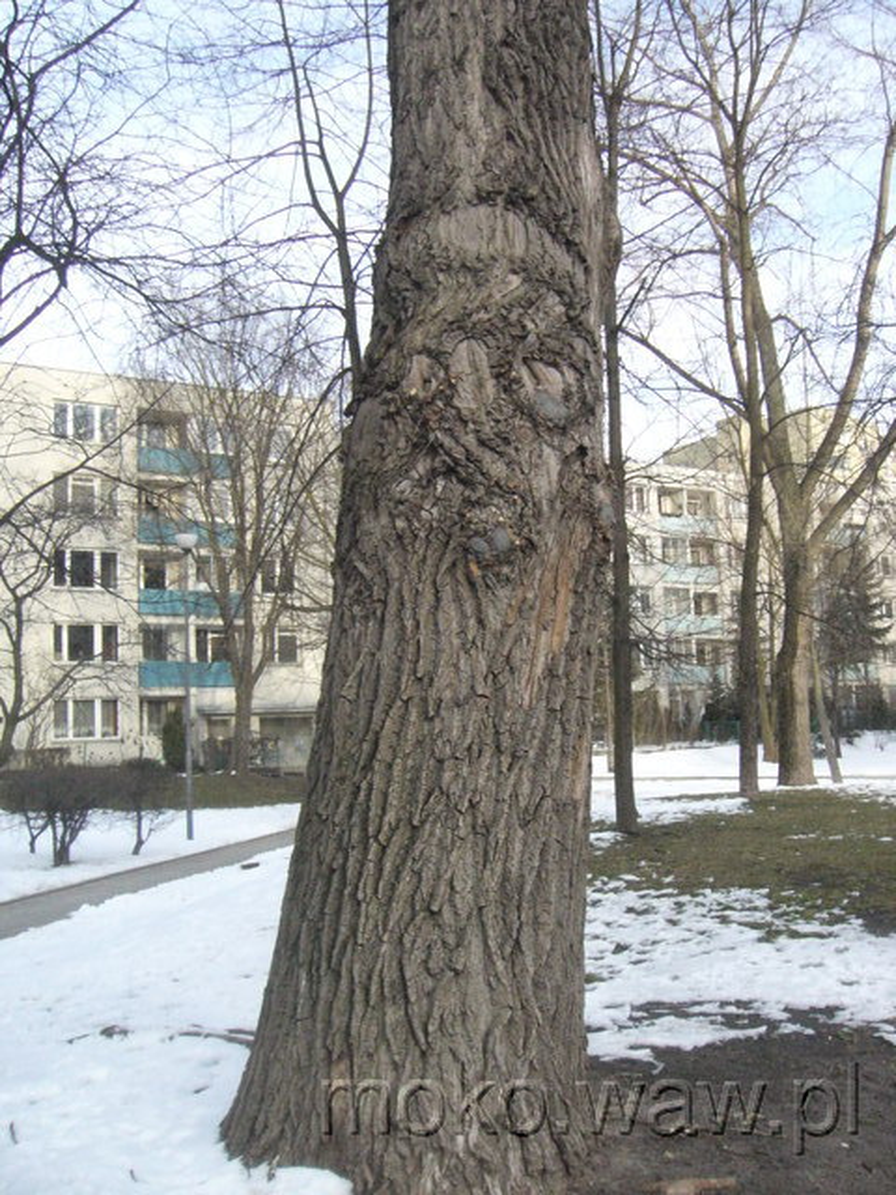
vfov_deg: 52.6
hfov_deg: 40.7
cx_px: 448
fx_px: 1208
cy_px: 598
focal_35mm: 35
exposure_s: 1/250
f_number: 5.6
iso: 400
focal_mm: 5.8
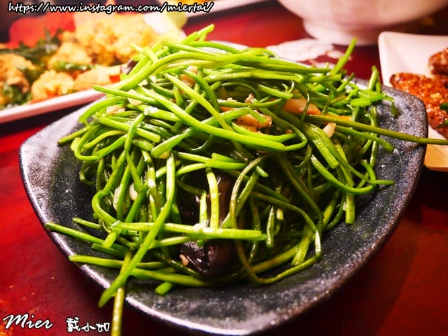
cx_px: 224
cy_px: 168
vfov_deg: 56.8
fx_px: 311
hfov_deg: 71.6
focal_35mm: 24
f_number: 3.5
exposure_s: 1/60
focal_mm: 12
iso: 2500
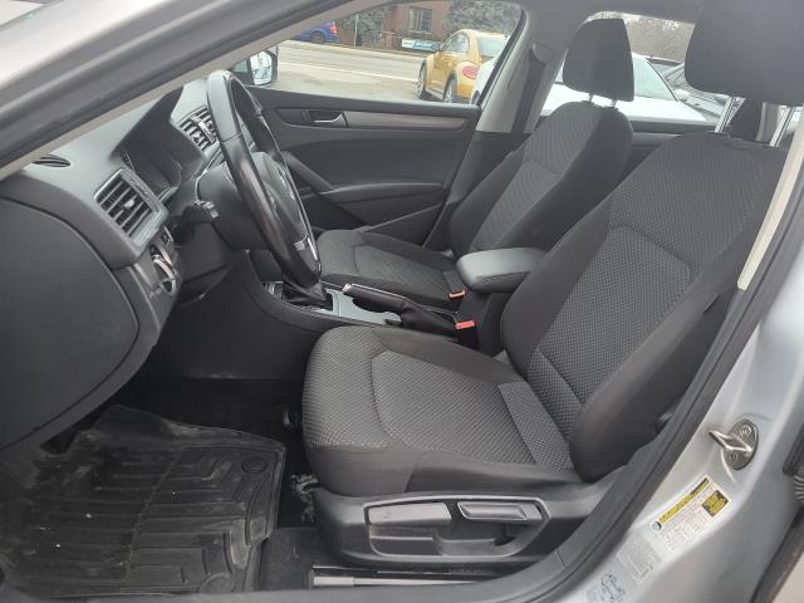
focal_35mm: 26
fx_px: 604
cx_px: 402
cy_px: 302
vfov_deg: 53.1
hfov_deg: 67.3
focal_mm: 5.4
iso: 400
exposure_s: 1/40
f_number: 1.8
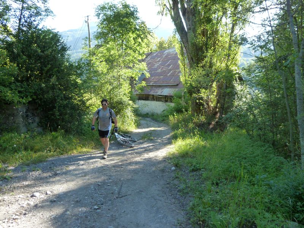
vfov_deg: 54.9
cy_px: 114
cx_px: 152
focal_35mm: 25
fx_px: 220
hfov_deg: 69.4
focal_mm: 4.1
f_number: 3.3
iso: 125
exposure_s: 1/80
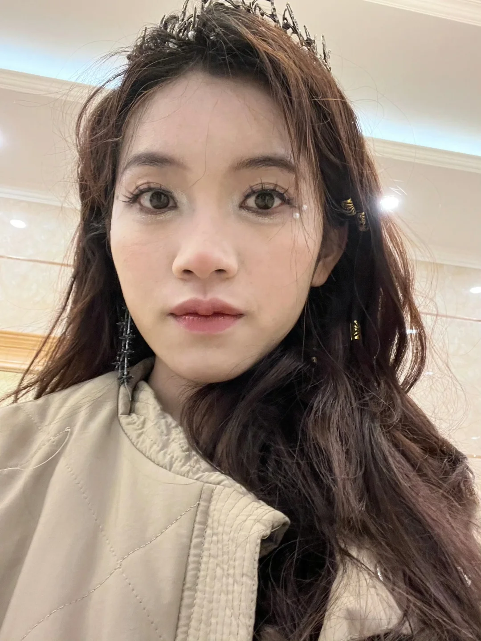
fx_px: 556
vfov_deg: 60.0
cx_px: 240
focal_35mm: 30
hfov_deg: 46.8
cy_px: 320
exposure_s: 1/25
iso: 320
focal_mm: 2.71
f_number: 2.2
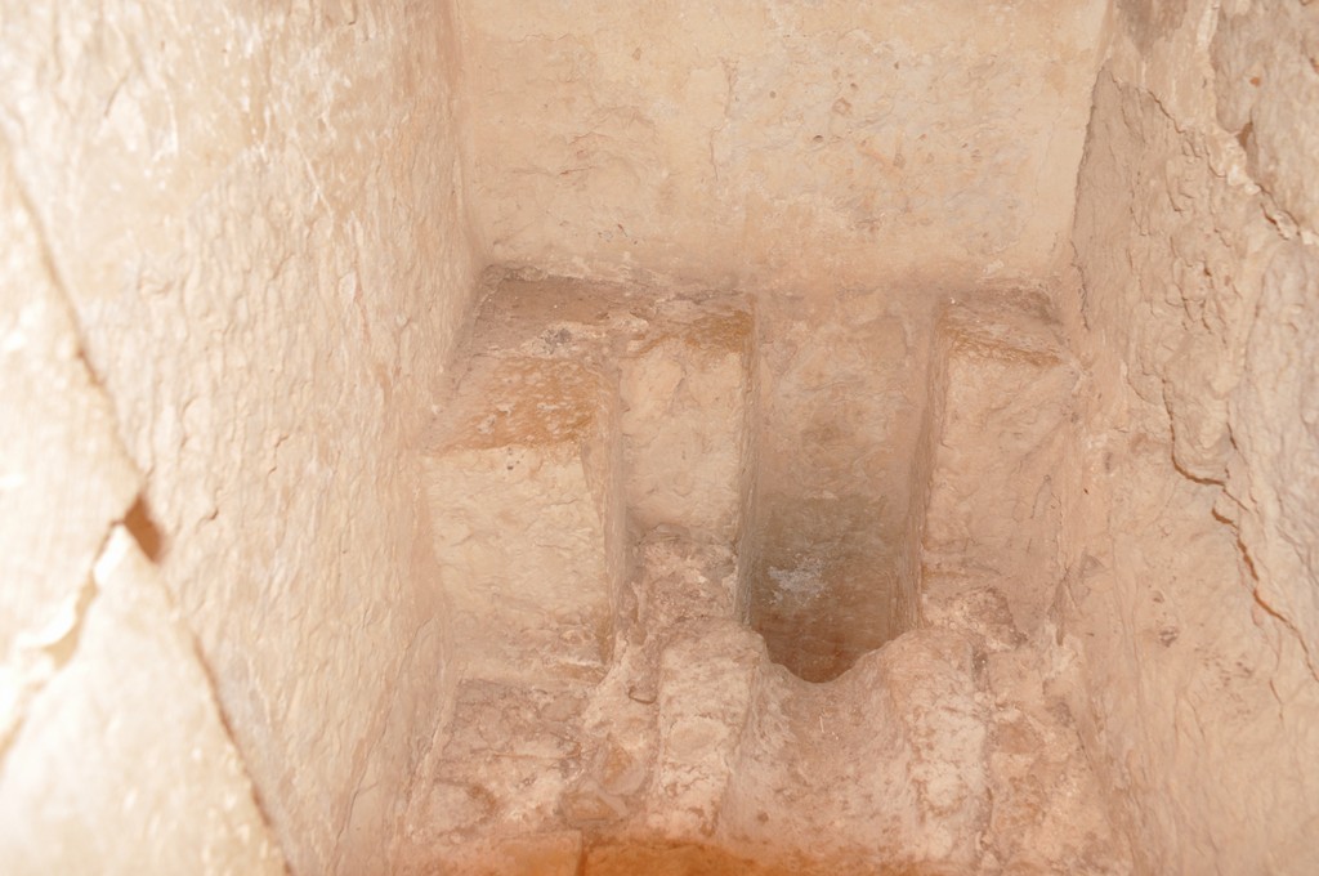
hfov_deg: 59.6
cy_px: 438
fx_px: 1153
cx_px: 660
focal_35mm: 32
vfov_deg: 41.6
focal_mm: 21
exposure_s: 1
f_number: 4
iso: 640
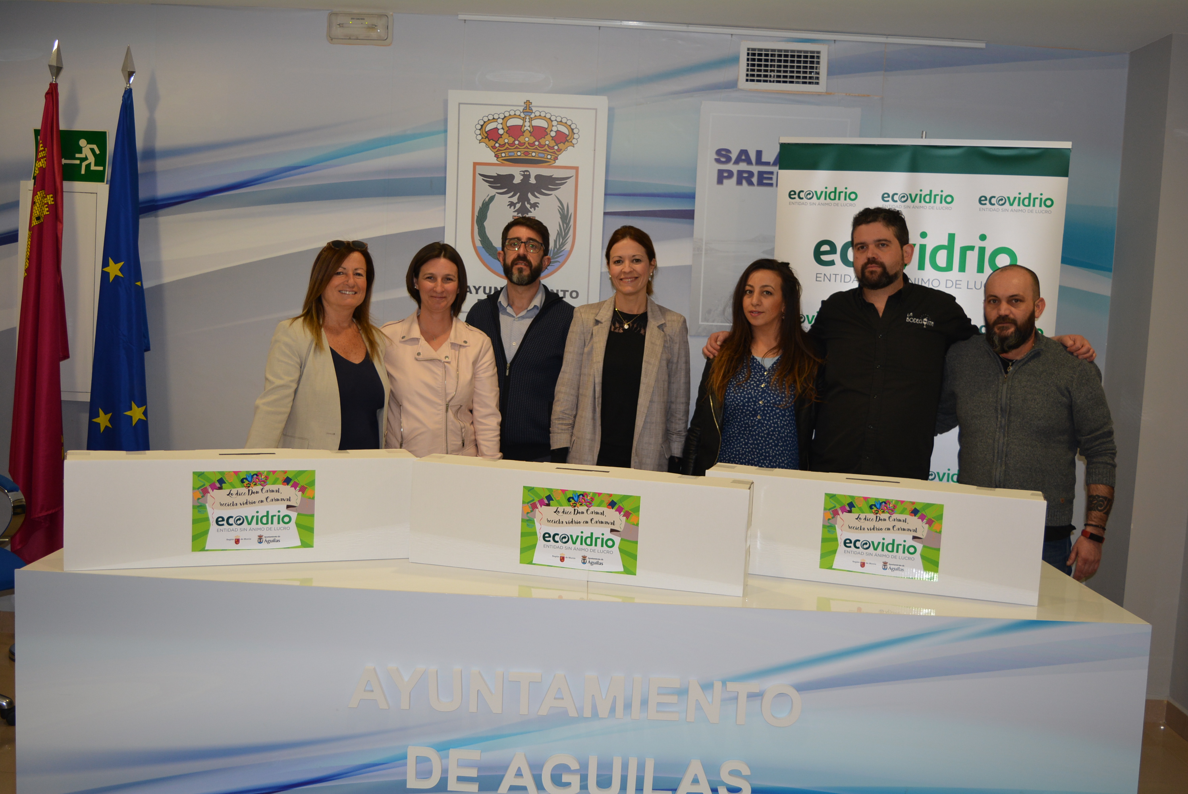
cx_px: 594
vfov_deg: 36.9
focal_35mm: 36
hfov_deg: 53.1
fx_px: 1189
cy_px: 397
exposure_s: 1/60
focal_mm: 24
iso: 400
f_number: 4
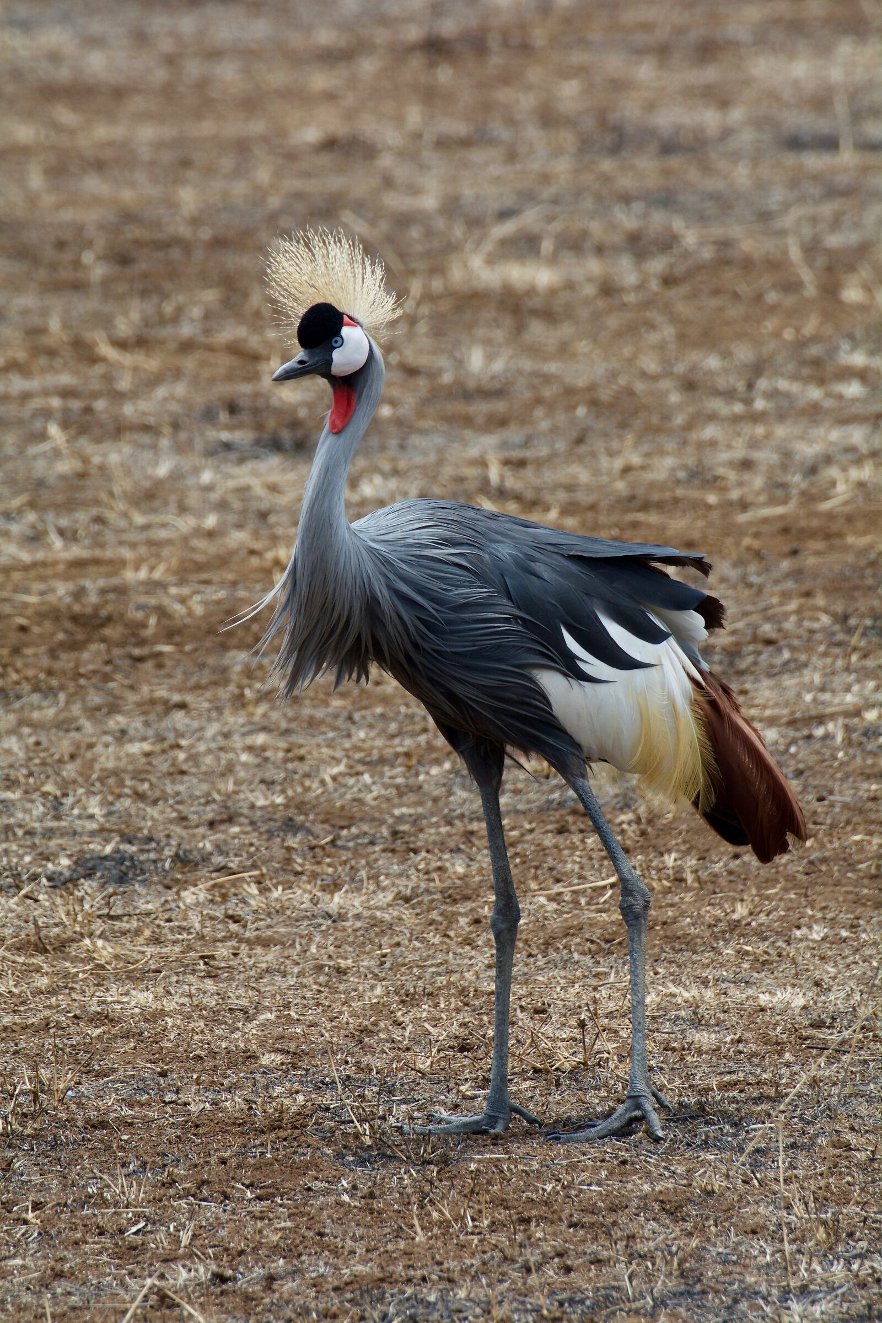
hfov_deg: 3.1
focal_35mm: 450
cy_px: 662
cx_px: 441
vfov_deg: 4.6
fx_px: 16536
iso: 450
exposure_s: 1/640
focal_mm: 300
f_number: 8
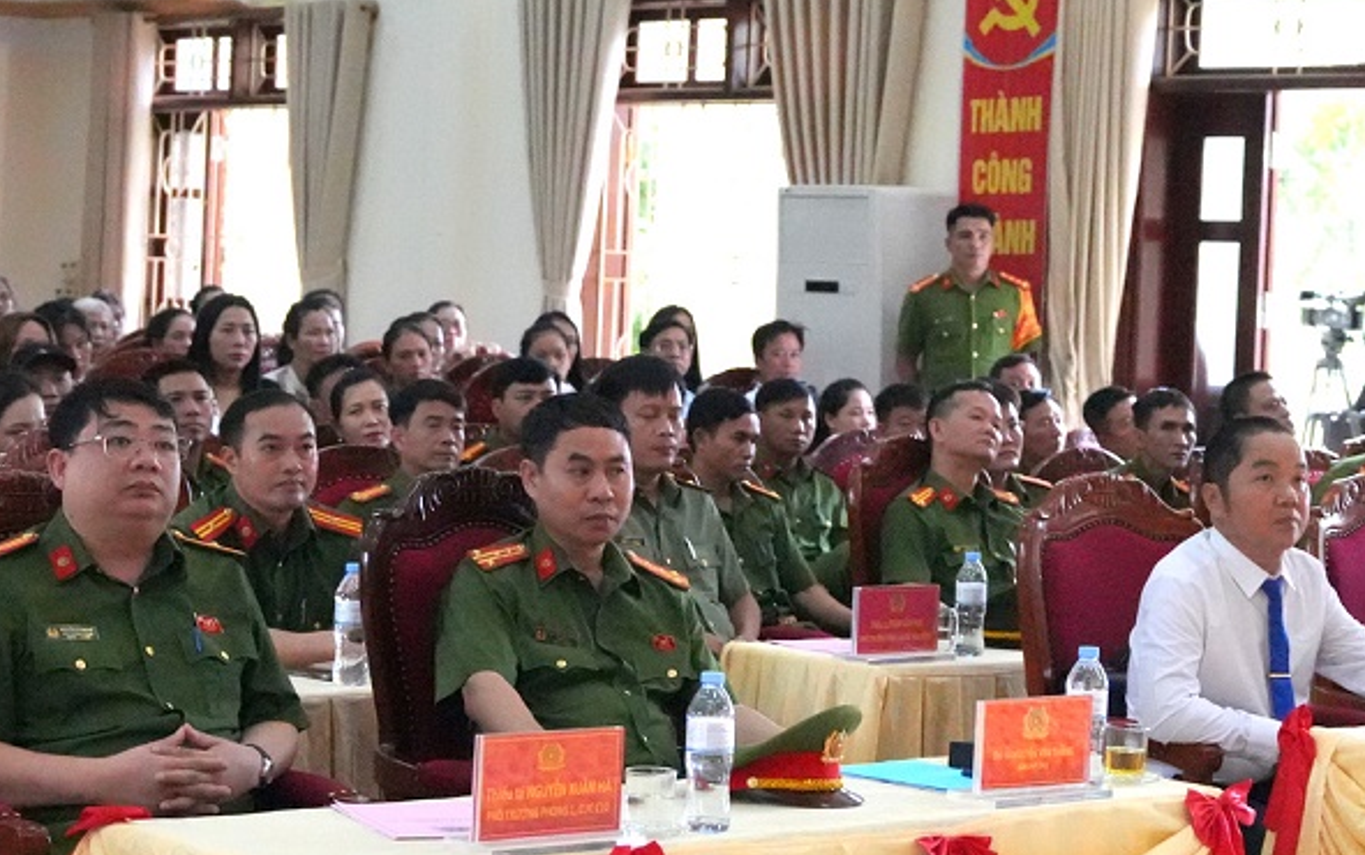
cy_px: 319
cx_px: 825
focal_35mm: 90
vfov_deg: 14.5
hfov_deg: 23.0
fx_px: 3350
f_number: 3.2
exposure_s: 1/2000
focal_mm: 34
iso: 12800
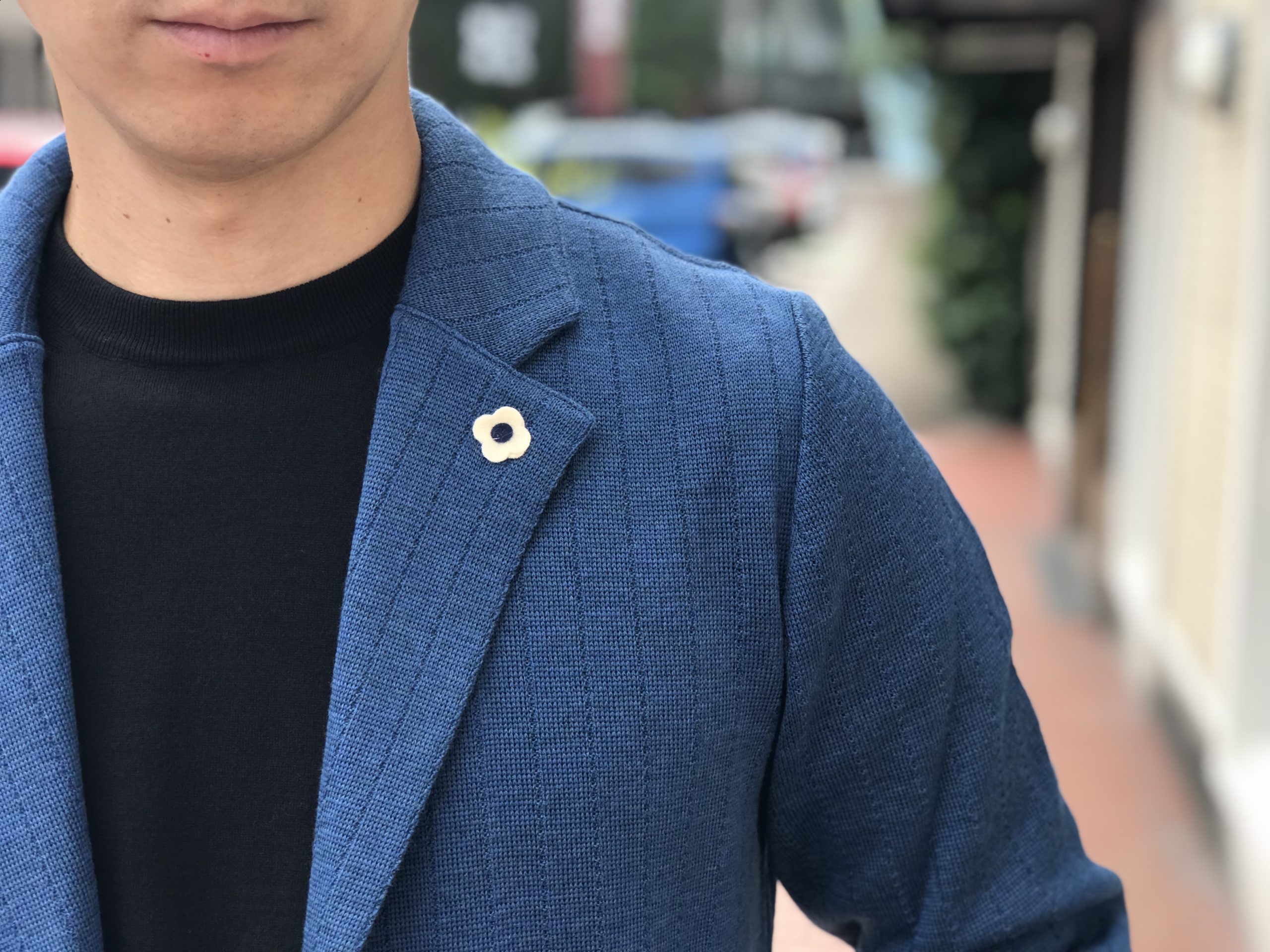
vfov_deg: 25.7
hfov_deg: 33.8
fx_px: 2091
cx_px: 635
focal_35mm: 57
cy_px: 476
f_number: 2.8
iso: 20
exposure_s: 1/145
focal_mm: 6.6
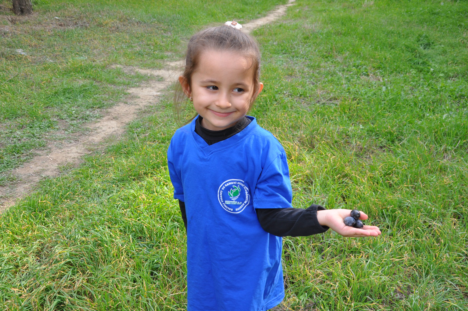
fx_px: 467
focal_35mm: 36
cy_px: 156
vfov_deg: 36.8
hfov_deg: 53.2
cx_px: 234
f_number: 8
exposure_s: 1/60
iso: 200
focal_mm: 24
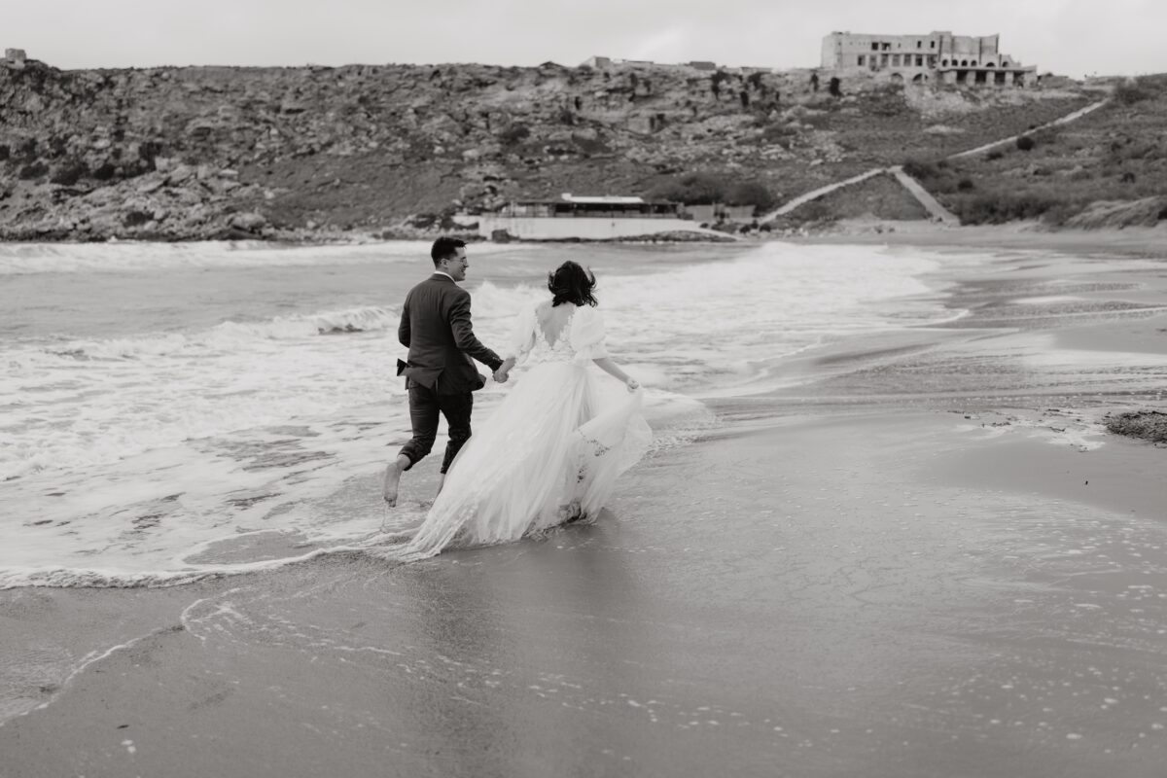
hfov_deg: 54.4
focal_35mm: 35
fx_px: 1134
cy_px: 389
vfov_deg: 37.9
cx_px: 584
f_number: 1.8
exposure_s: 1/800
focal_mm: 35
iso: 100
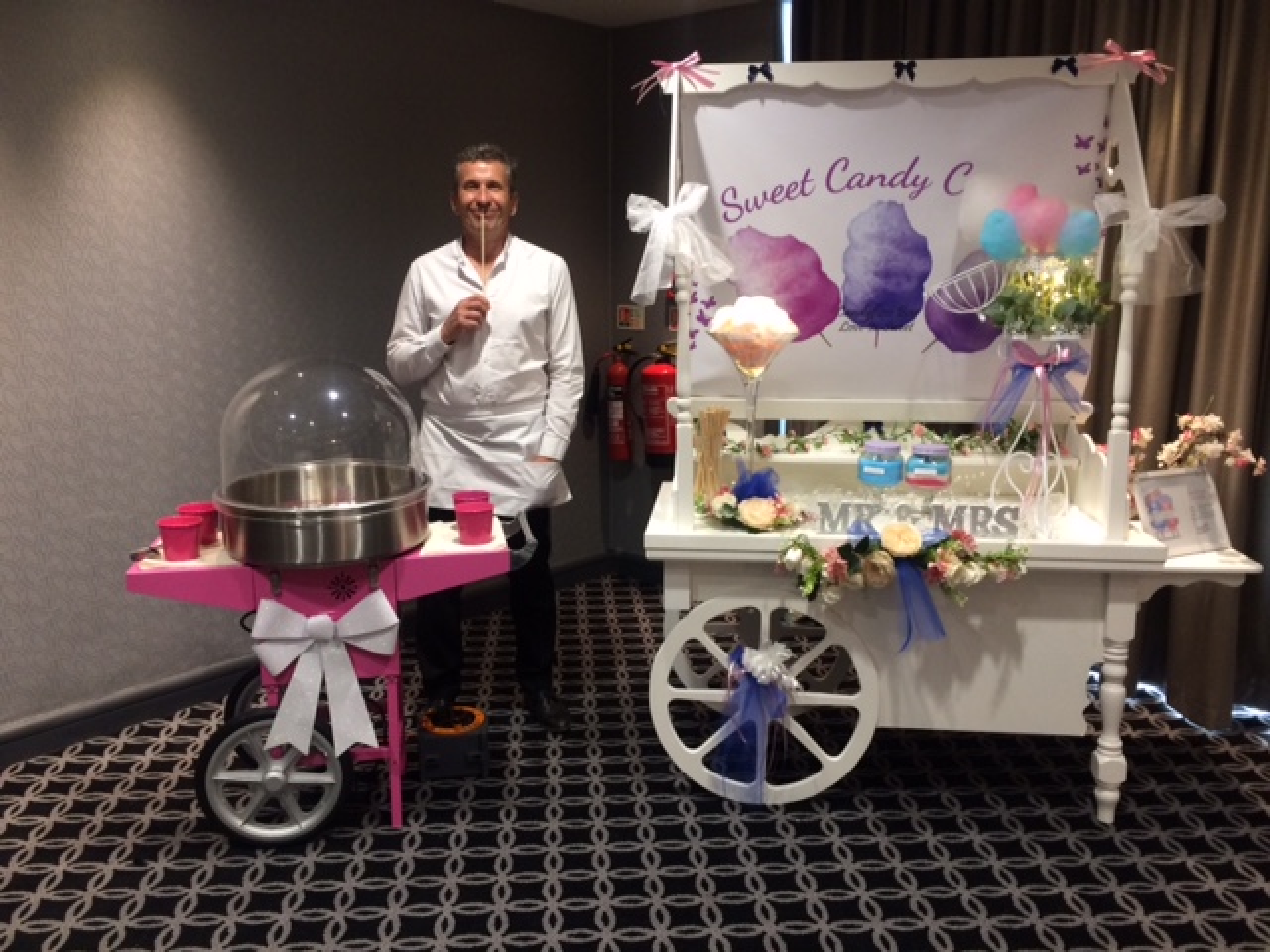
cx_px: 635
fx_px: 1064
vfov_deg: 48.2
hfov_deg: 61.7
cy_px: 476
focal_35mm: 29
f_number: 2.2
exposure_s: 1/33
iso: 160
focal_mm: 4.15
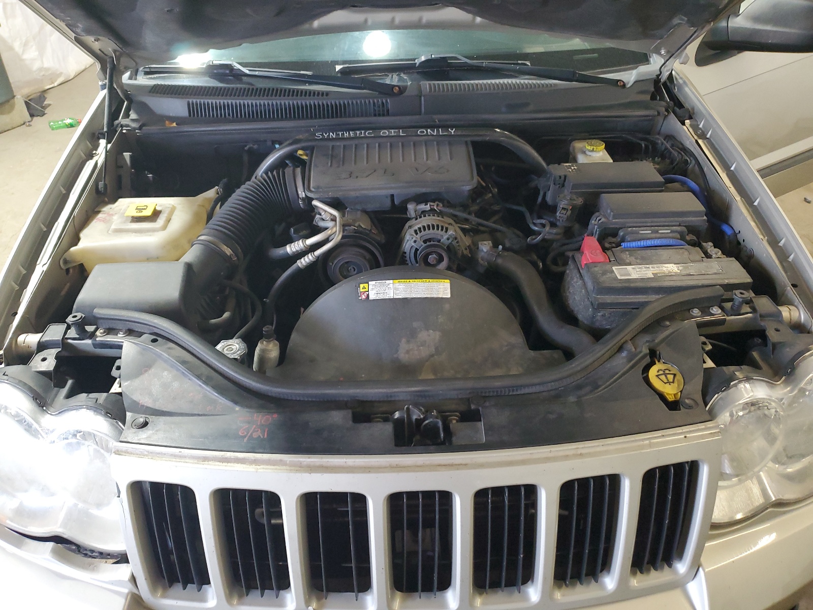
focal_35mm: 26
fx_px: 611
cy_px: 305
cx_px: 406
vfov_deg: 53.1
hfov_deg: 67.3
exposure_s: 1/60.2
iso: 215
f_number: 1.5
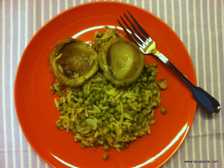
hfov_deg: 52.7
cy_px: 84
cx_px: 112
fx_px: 226
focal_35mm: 35
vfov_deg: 40.6
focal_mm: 3.85
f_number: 2.8
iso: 100
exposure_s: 1/15
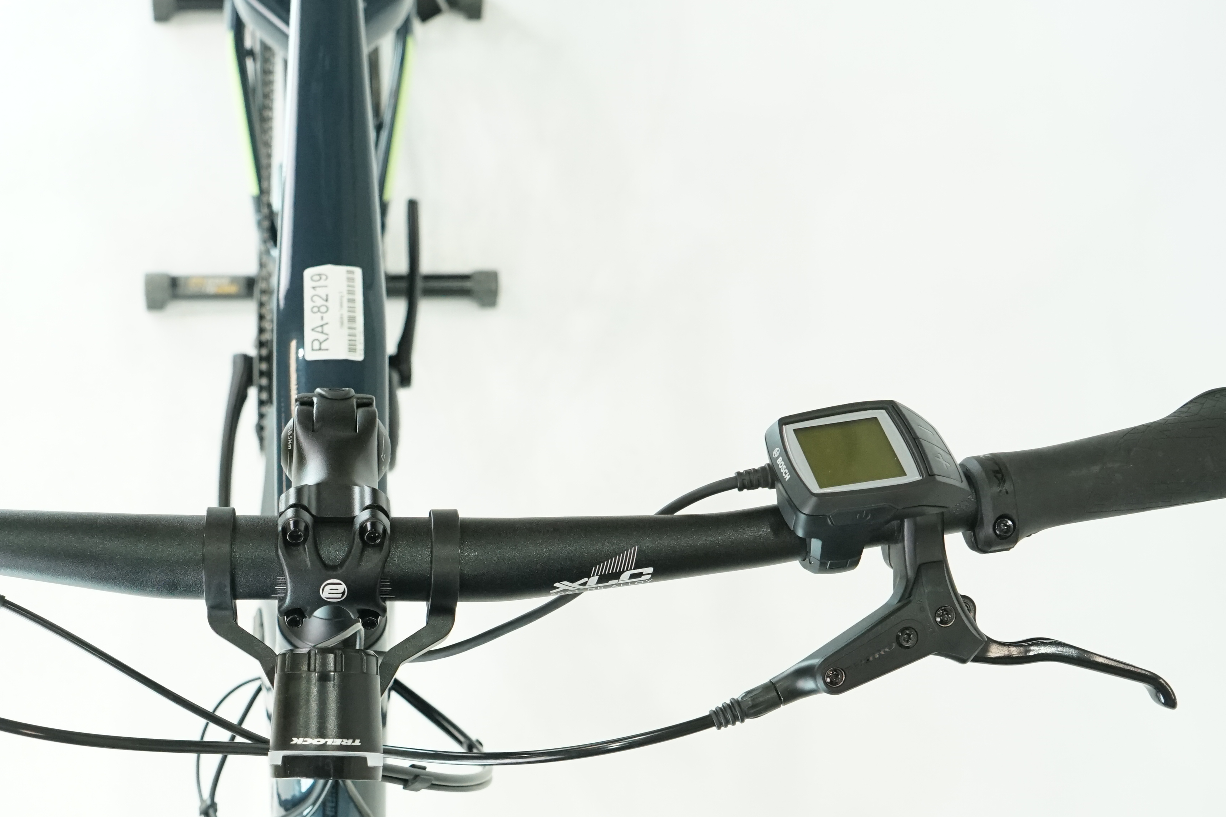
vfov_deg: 26.8
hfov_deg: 39.4
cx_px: 325
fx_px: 1669
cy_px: 695
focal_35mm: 49
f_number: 5.6
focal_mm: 28
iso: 2500
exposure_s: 1/200
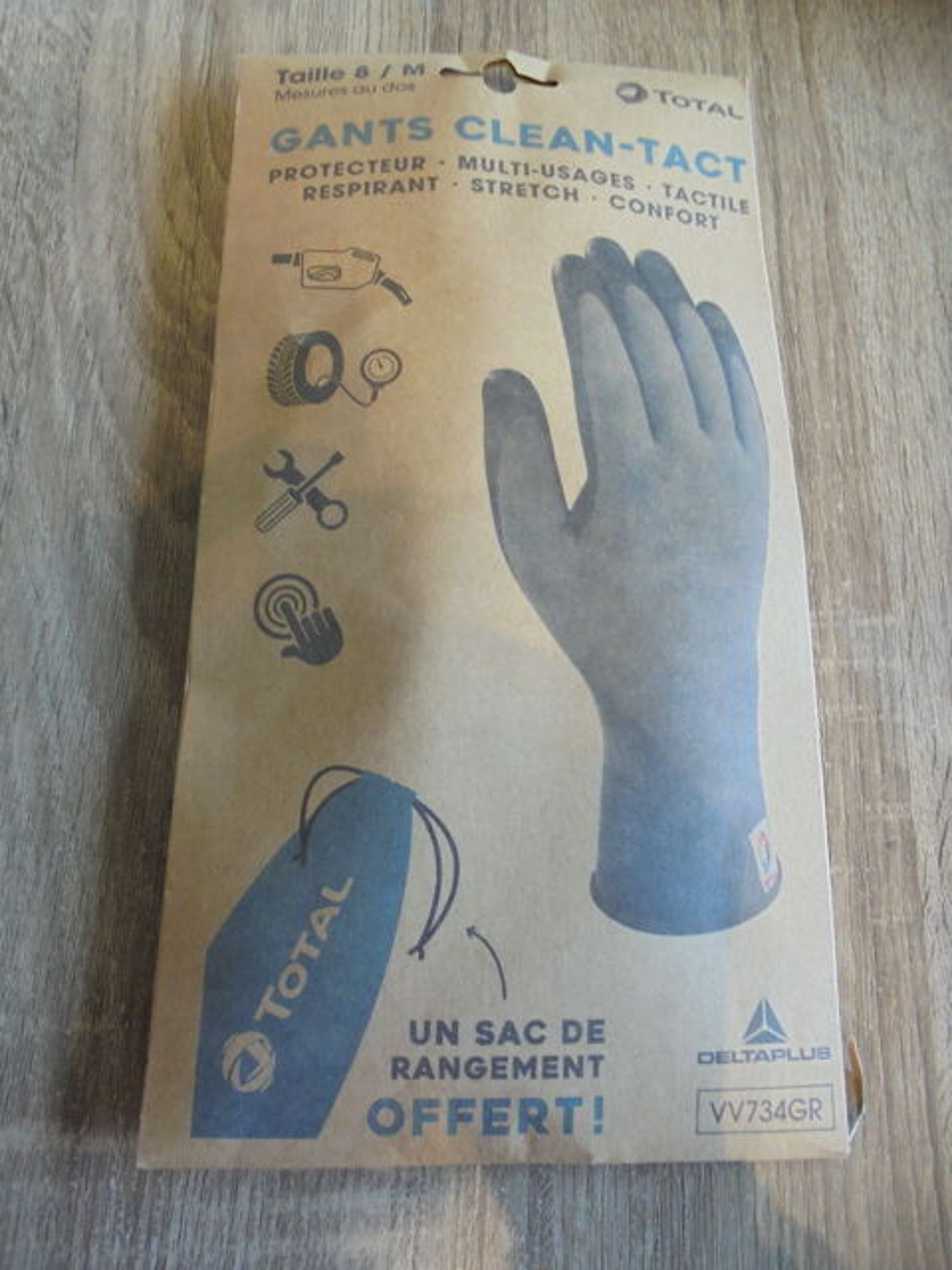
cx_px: 476
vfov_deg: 67.3
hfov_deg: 53.1
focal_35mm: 26
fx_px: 953
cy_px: 635
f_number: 3.5
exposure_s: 1/30
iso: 250
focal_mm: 4.6
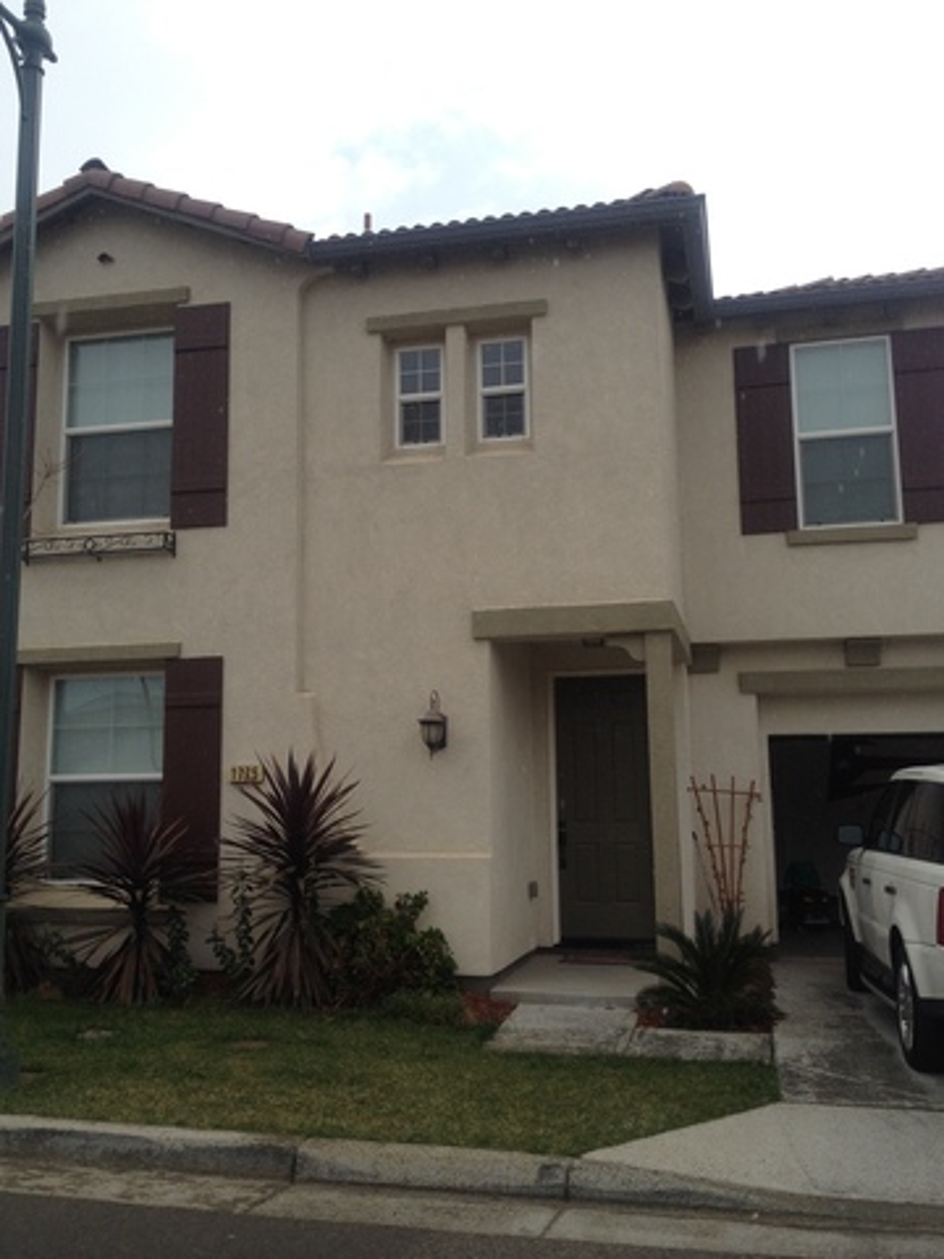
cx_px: 472
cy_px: 630
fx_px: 1273
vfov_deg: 52.6
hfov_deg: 40.7
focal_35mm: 35
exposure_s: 1/1062
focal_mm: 4.28
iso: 64
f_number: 2.4
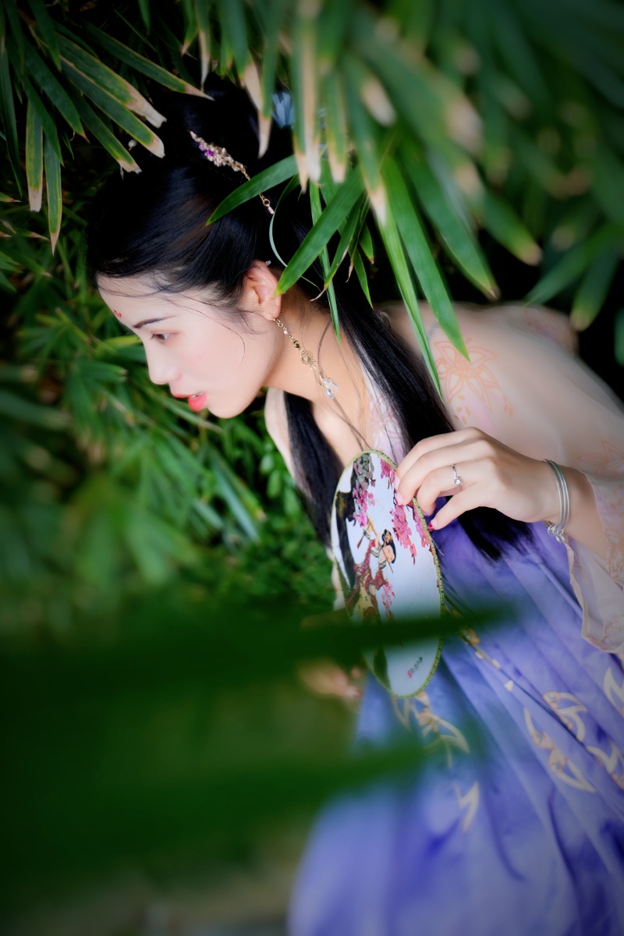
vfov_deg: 31.0
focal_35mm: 65
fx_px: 1690
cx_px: 312
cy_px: 468
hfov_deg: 20.9
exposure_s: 1/80
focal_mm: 65
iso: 125
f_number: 4
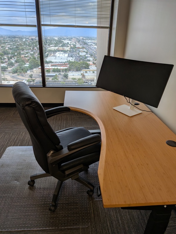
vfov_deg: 71.6
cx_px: 88
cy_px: 117
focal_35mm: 24
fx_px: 163
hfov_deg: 56.8
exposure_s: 1/75.6
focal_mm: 4.53
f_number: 1.7
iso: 27
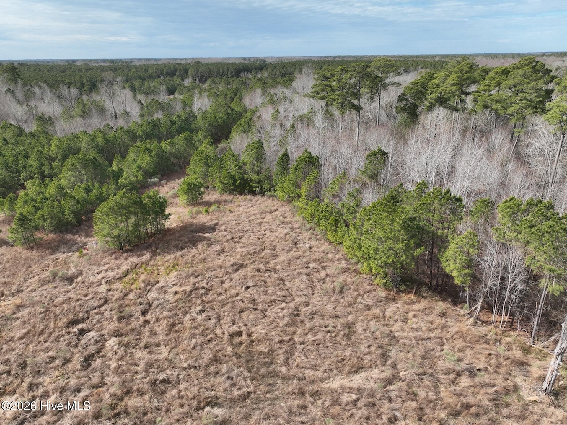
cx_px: 284
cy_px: 212
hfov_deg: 71.6
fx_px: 393
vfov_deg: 56.8
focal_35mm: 24
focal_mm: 12.29
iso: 130
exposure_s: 1/1600
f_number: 2.8
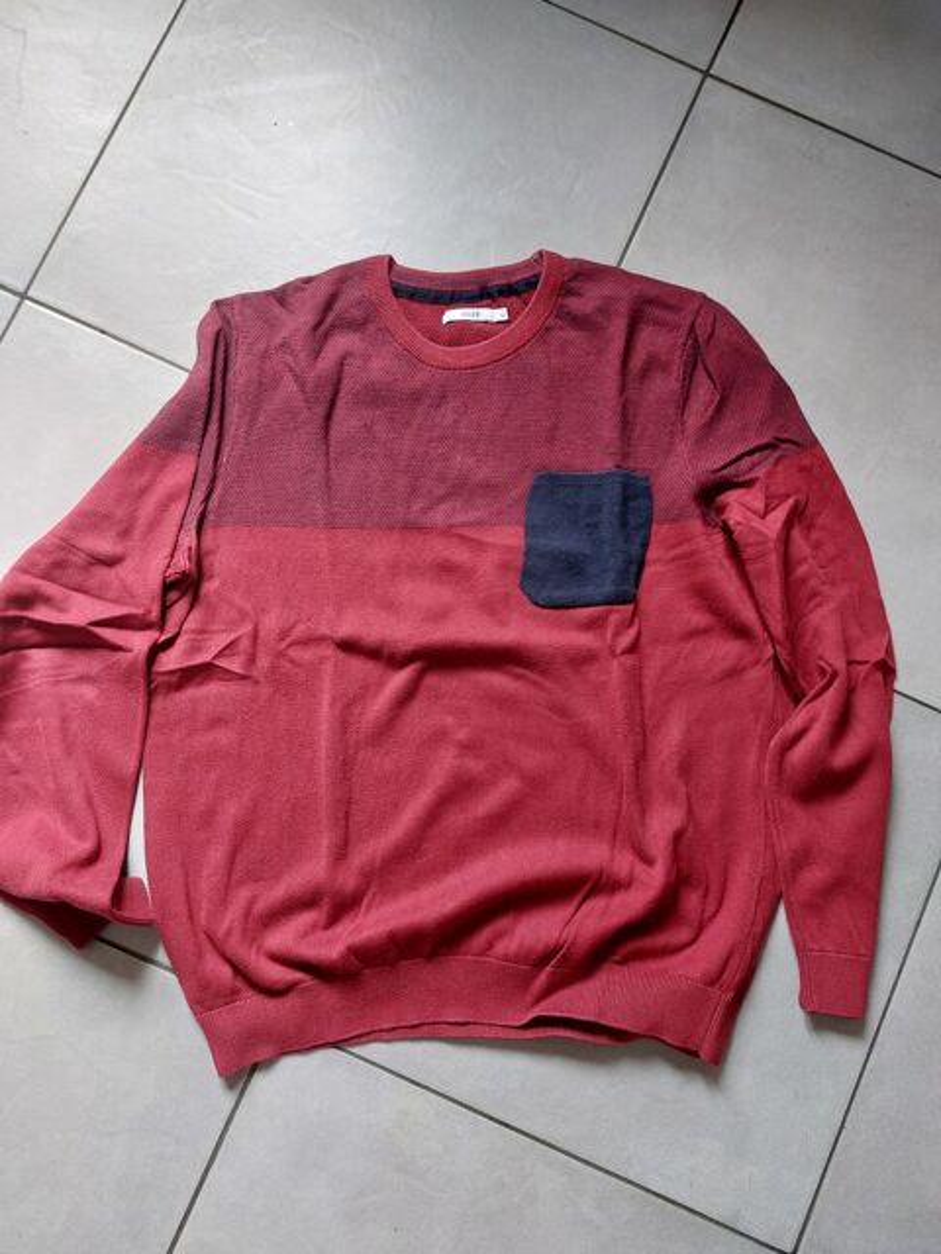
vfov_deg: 69.4
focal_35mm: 25
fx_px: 906
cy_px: 627
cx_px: 470
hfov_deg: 54.9
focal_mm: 5.23
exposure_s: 1/50
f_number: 1.8
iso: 200
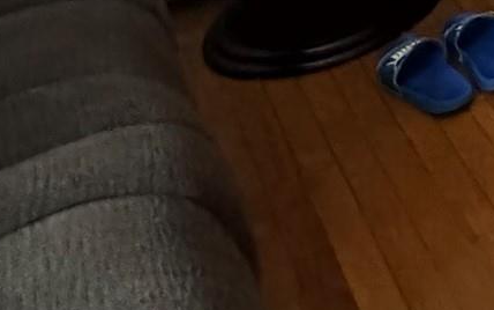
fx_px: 956
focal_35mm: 71
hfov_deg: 19.8
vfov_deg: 13.5
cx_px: 925
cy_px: -434
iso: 1250
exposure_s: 1/60
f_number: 2.2
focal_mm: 2.22
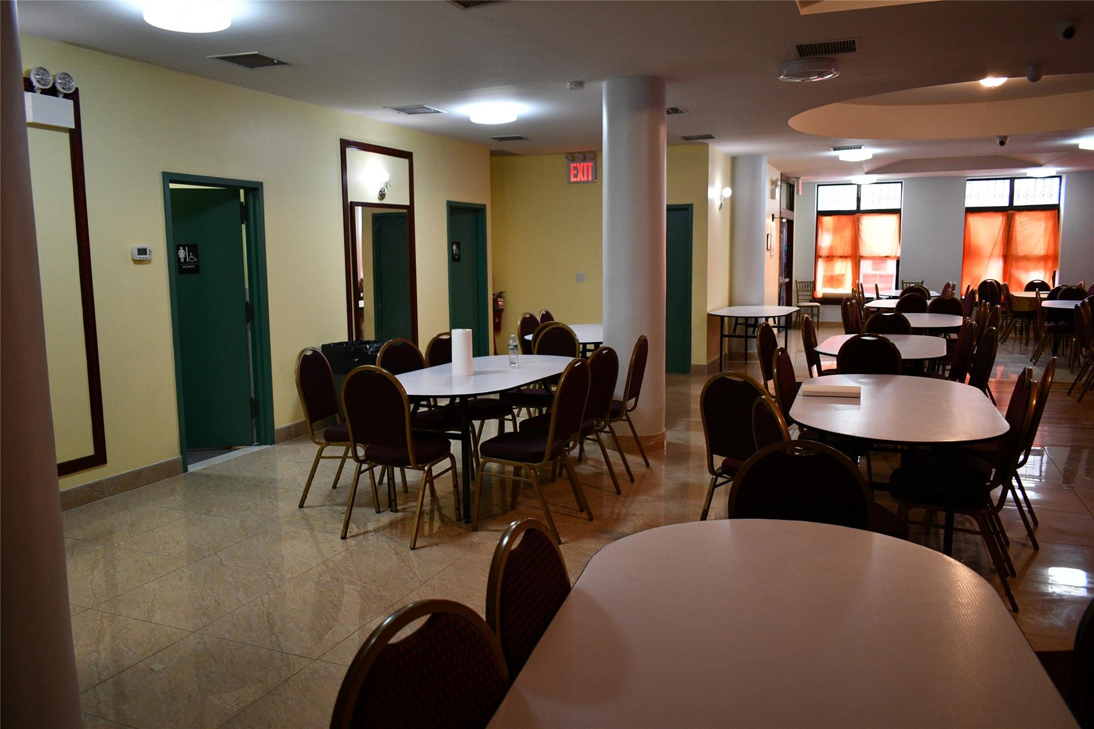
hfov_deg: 67.4
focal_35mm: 27
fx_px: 820
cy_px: 364
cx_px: 547
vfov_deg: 47.9
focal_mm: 18
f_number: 3.5
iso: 1100
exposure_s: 1/125
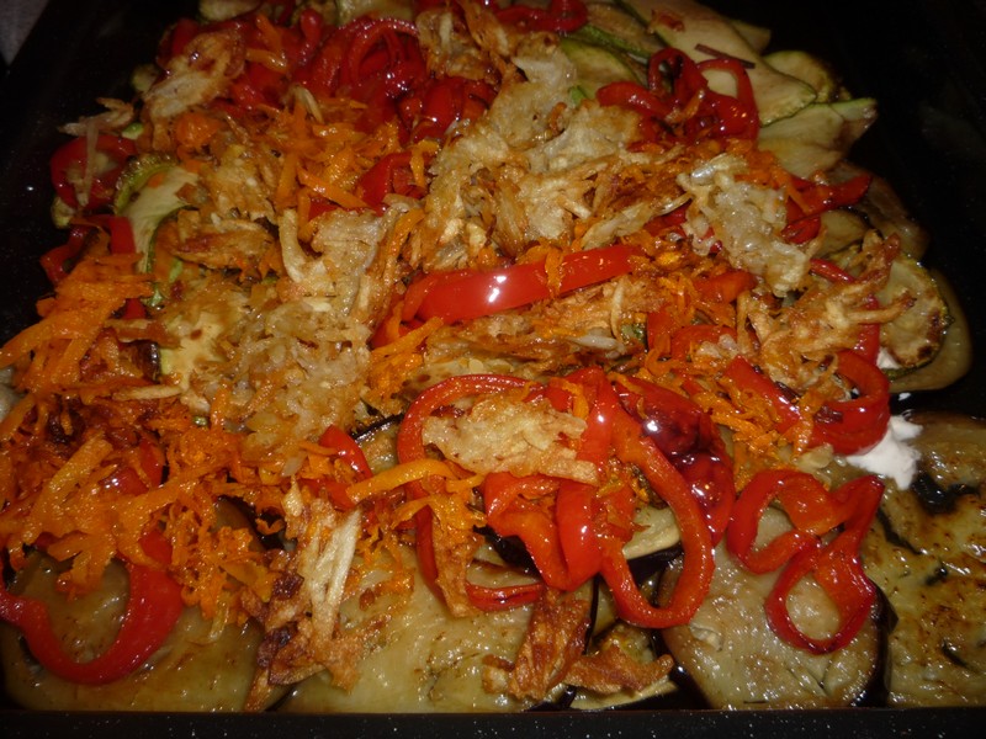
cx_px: 493
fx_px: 855
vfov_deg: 46.8
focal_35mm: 30
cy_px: 370
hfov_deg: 60.0
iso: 100
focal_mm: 5.2
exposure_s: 1/30
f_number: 4
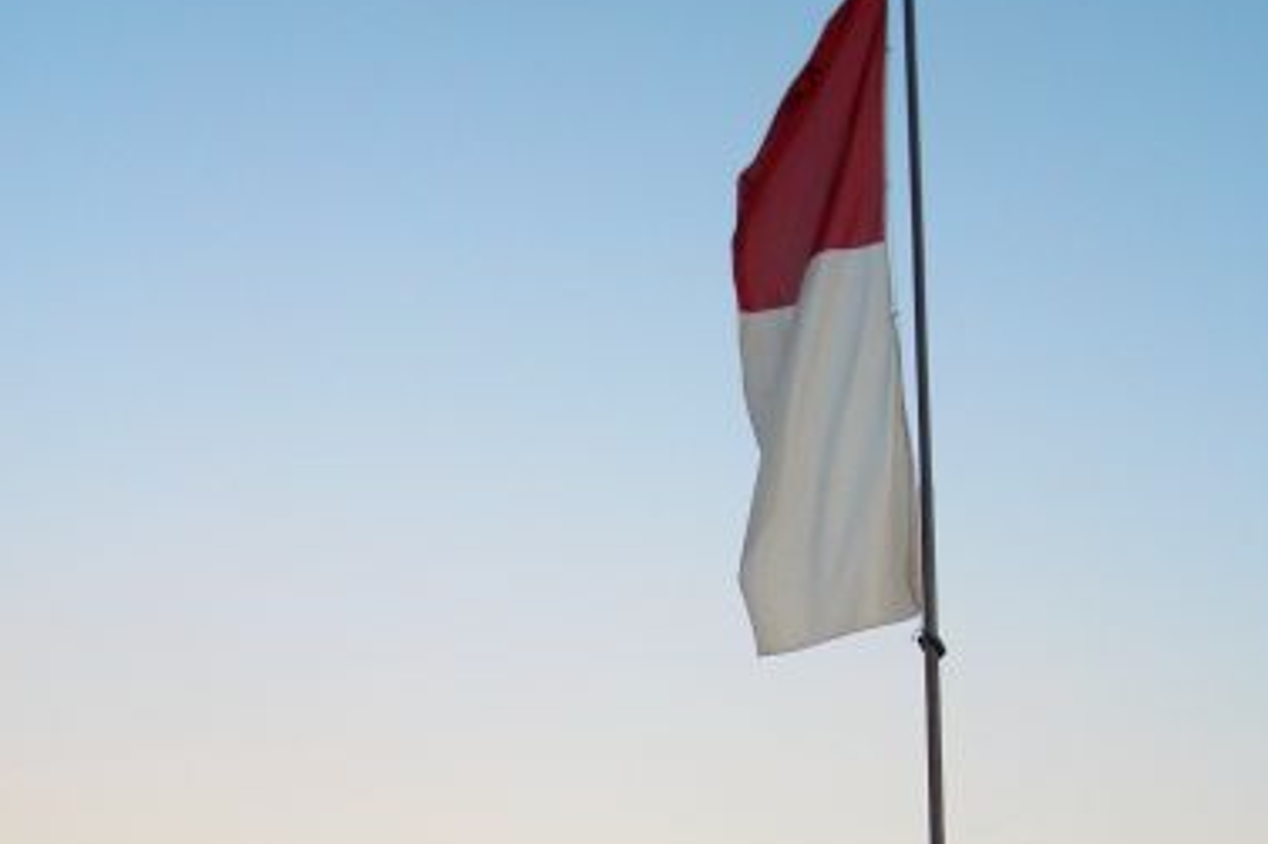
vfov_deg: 22.4
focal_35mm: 58
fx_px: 2042
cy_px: 854
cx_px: 726
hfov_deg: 34.4
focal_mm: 5.8
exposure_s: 1/125
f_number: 2.6
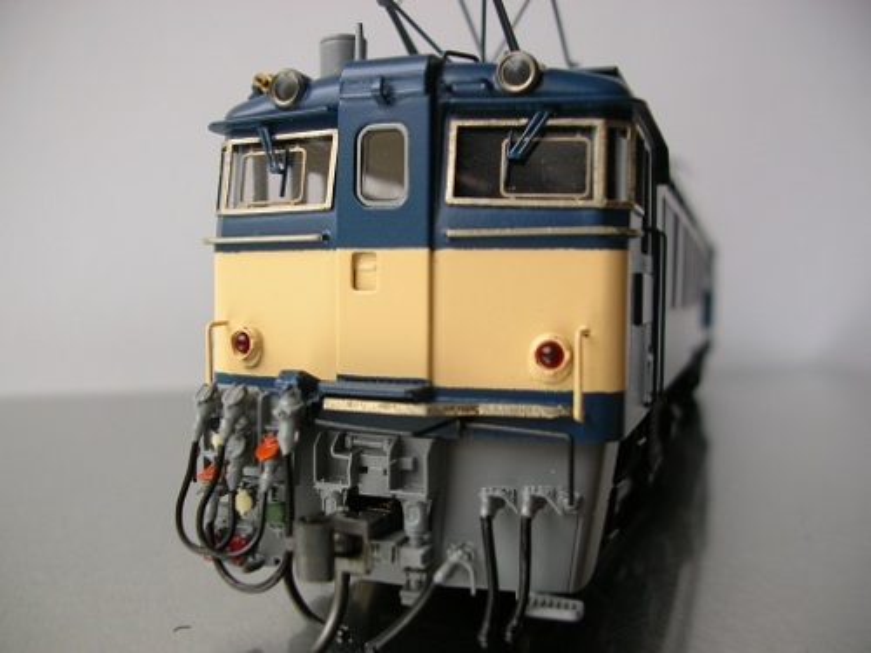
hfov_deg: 52.6
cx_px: 436
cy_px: 326
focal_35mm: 35
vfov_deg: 40.7
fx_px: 881
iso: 50
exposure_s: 1/120
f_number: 2.8
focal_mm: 5.8
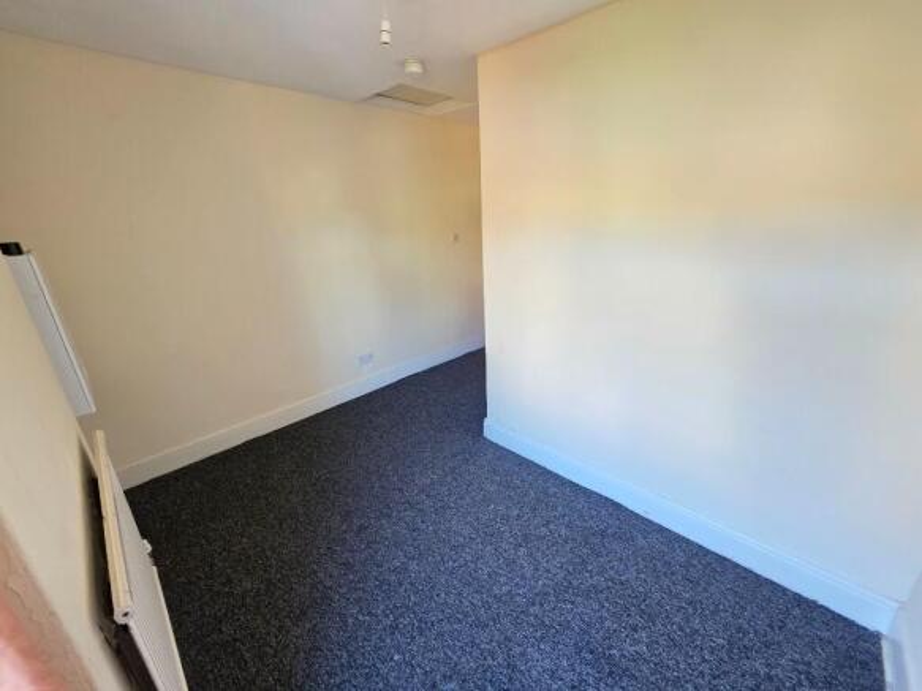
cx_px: 461
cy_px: 346
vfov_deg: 89.9
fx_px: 346
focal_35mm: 13
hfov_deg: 106.2
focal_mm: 2.2
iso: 320
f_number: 1.9
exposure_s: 1/50
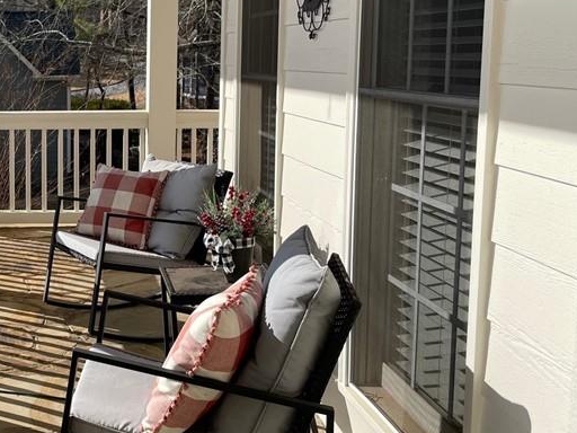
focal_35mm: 52
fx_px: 867
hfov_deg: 33.9
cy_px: 171
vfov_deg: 28.0
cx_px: 14
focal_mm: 4.2
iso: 32
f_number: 1.6
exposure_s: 1/3610
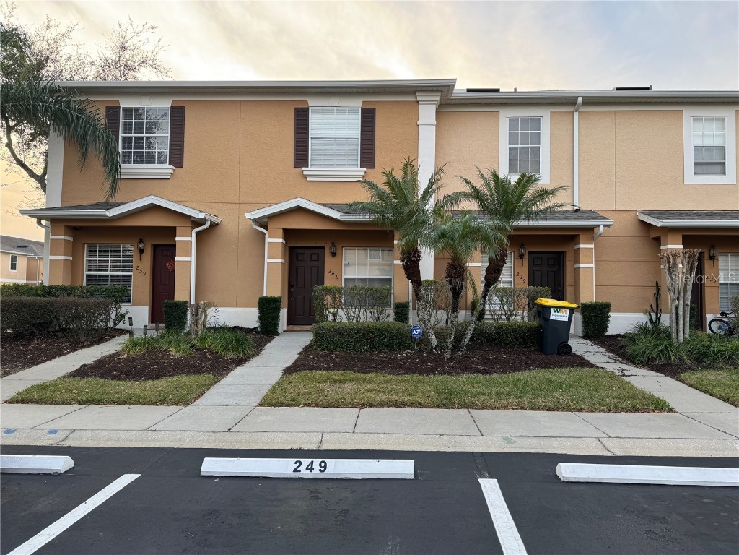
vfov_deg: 56.8
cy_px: 278
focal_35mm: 24
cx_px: 370
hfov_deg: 71.6
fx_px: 512
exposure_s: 1/121
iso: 64
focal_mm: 6.86
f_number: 1.78
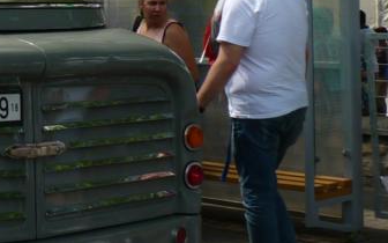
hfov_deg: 17.1
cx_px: -249
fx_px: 1121
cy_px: 29
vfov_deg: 12.3
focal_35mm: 106
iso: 80
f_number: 4
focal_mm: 4.9
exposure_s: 1/250
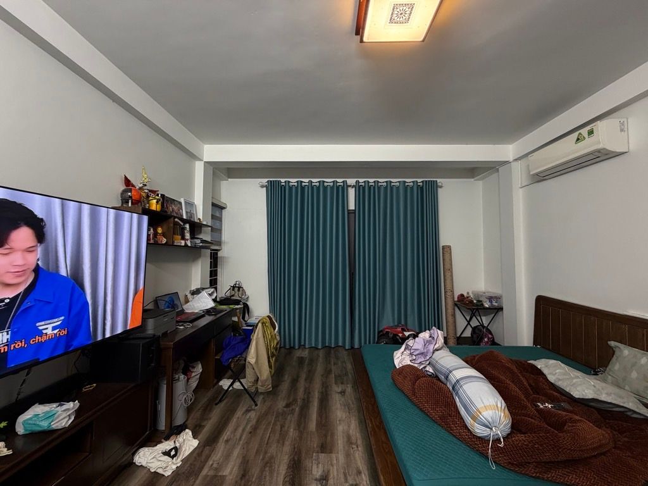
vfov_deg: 85.7
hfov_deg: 102.1
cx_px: 324
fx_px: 262
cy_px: 243
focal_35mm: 14
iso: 250
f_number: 2.2
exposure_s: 1/50
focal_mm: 2.22
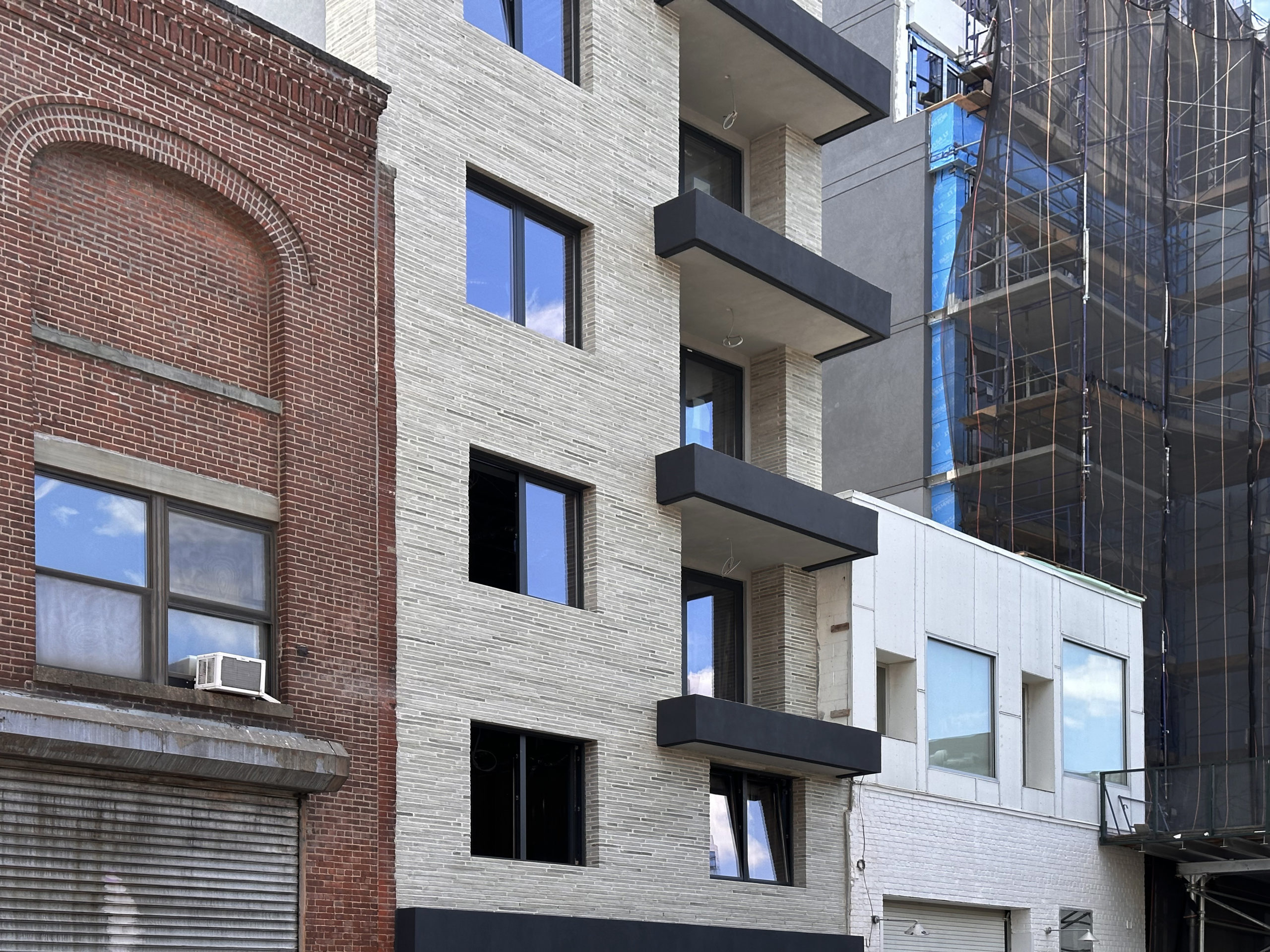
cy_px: 476
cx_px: 635
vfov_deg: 30.3
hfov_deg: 39.7
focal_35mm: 48
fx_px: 1761
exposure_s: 1/962
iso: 64
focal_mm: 6.86
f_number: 1.78
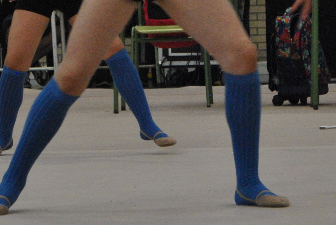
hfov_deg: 7.1
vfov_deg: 4.7
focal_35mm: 292
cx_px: 153
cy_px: -47
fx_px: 2726
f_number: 6.3
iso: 800
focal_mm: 55
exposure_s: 1/160
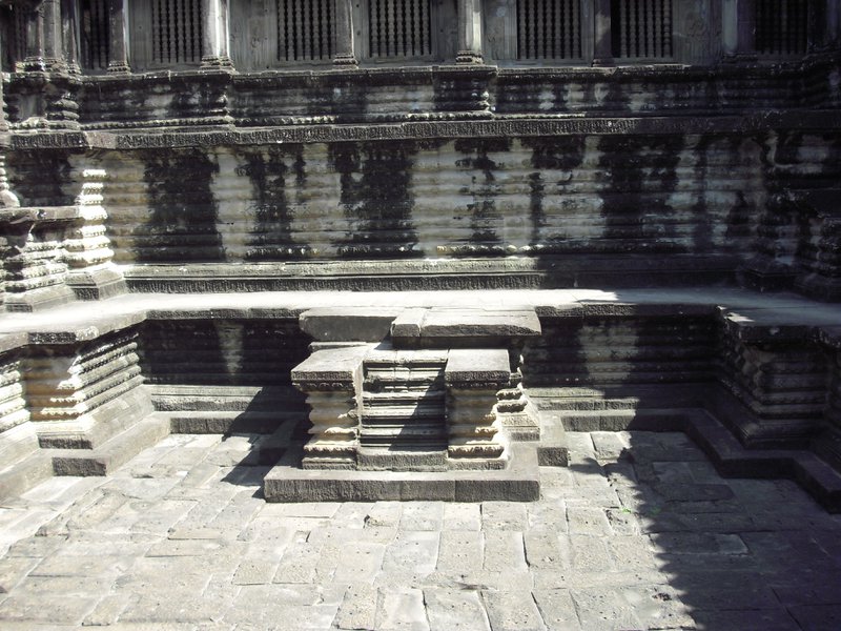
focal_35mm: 38
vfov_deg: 37.7
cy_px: 316
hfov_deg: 49.0
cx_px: 420
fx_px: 923
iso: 100
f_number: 2.8
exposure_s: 1/400
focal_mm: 6.2
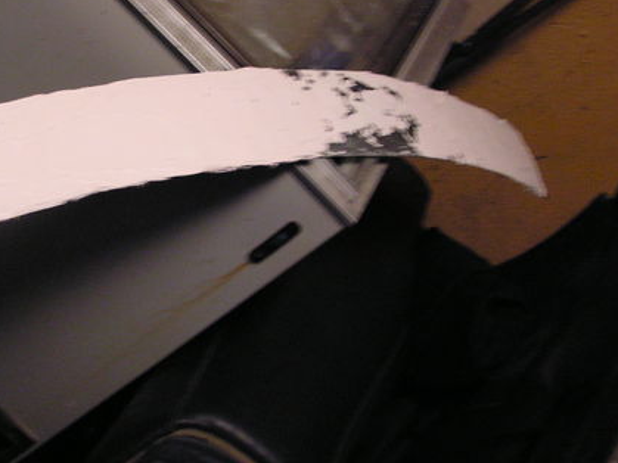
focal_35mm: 55
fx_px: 982
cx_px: 159
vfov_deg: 26.5
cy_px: 192
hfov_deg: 34.3
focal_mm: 6
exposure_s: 1/13
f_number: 3.2
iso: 160
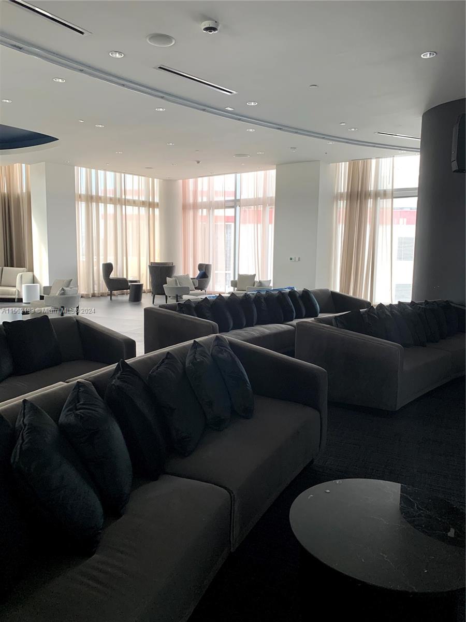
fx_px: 467
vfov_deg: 67.3
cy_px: 311
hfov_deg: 53.1
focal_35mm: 26
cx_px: 233
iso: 100
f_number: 1.8
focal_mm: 4.25
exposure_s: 1/80
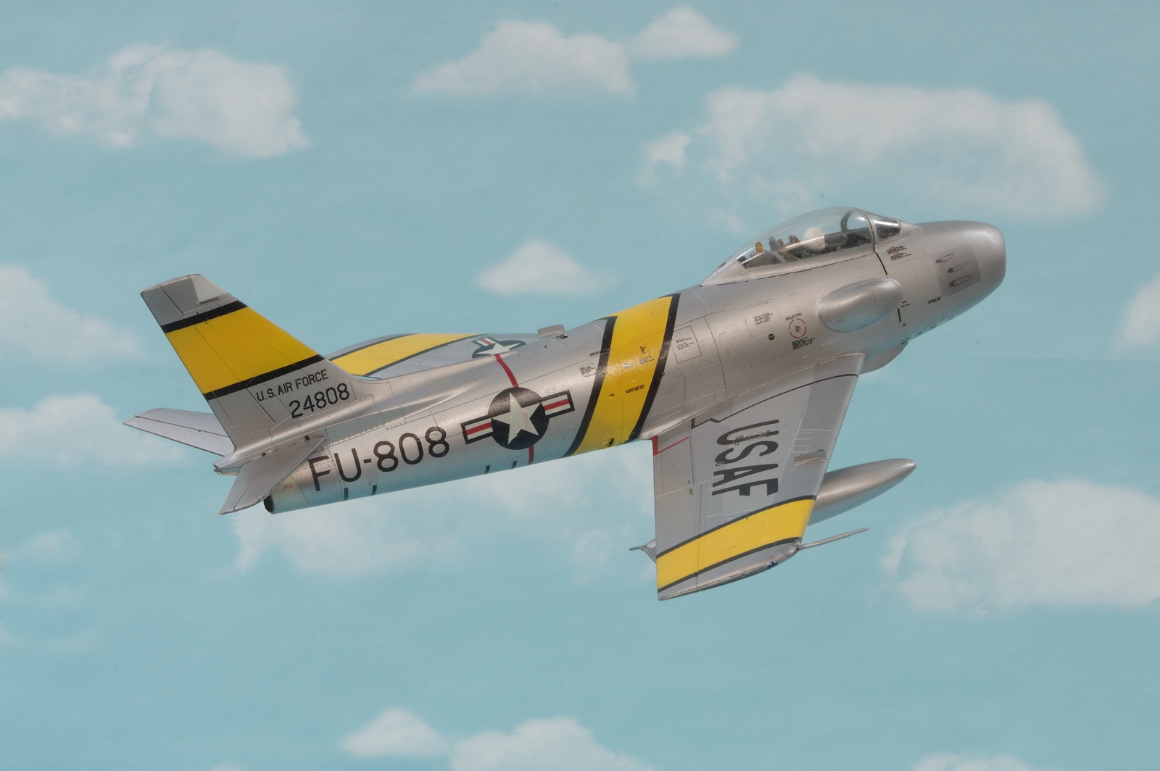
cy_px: 386
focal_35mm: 79
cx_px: 580
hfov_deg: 25.7
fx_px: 2543
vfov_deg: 17.2
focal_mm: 53
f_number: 32
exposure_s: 4
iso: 100
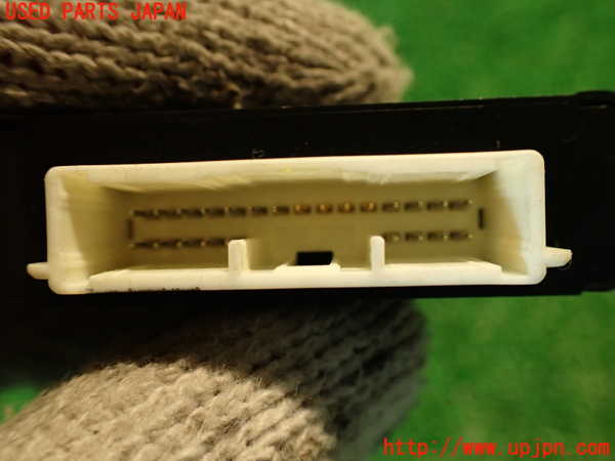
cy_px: 230
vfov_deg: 44.2
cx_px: 308
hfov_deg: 56.8
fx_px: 569
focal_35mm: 32
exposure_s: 1/30
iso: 320
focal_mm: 5.79
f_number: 2.4
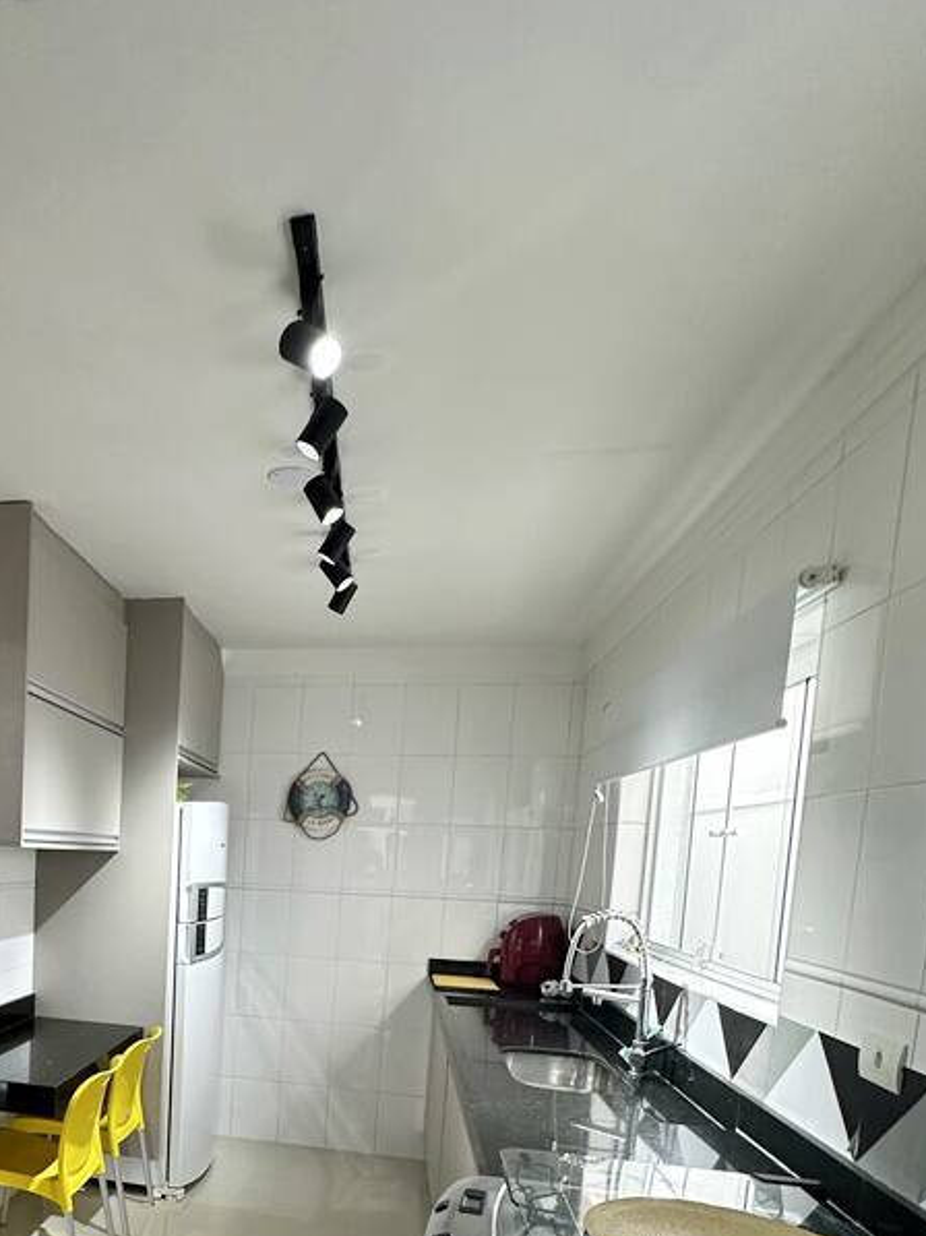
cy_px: 948
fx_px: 892
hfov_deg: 50.8
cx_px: 159
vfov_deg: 64.6
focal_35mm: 25
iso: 160
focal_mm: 2.22
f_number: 2.2
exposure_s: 1/60
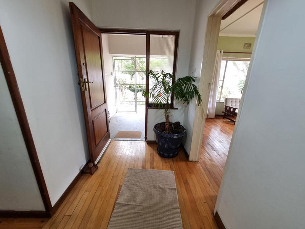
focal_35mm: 13
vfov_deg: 89.9
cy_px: 114
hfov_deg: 106.2
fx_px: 115
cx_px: 152
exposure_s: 1/50
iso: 160
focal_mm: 1.74
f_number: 2.2
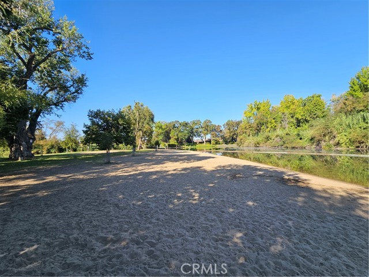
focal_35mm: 13
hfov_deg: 106.2
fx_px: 139
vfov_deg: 89.9
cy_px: 138
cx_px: 184
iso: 50
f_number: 2.2
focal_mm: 2.2
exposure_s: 1/1129
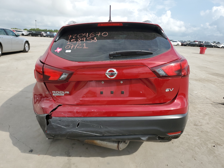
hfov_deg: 67.3
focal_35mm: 26
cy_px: 84
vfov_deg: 53.1
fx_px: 168
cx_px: 112
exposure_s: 1/2500
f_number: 1.5
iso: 50
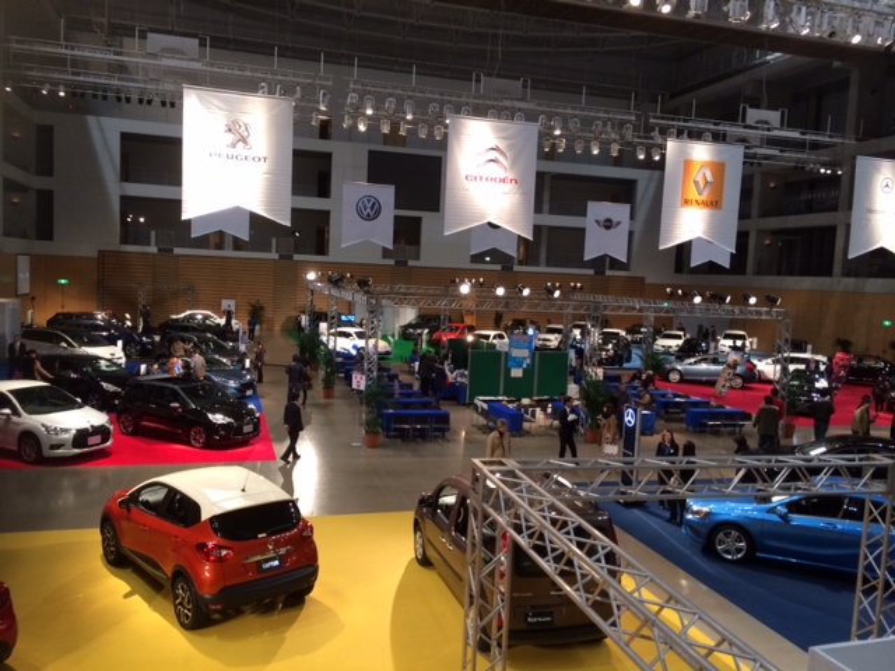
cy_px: 336
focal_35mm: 30
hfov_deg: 60.0
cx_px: 448
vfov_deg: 46.8
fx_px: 776
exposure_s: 1/30
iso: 64
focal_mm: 4.12
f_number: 2.2
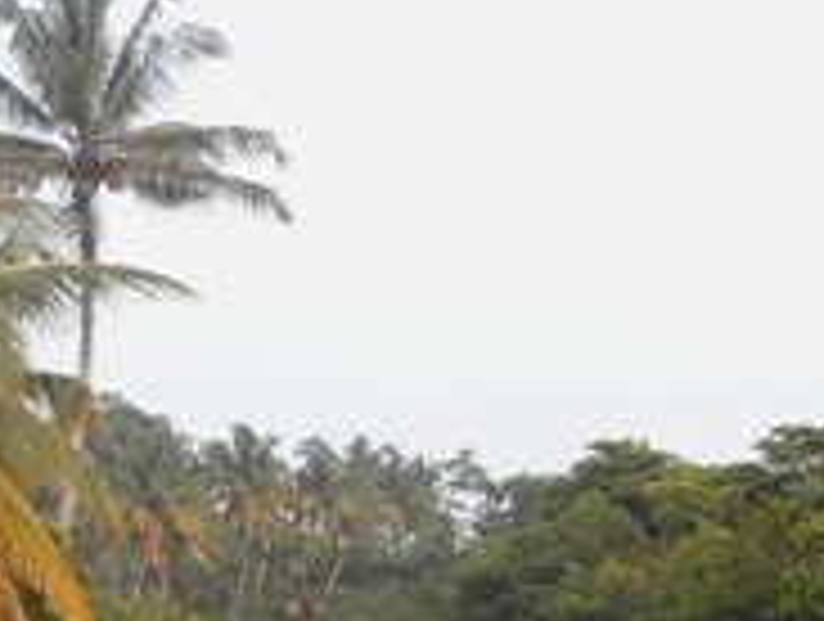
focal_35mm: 109
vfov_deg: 12.3
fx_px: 2600
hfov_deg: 17.7
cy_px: 1188
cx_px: 774
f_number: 2.5
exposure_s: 1/45
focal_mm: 4.5
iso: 80
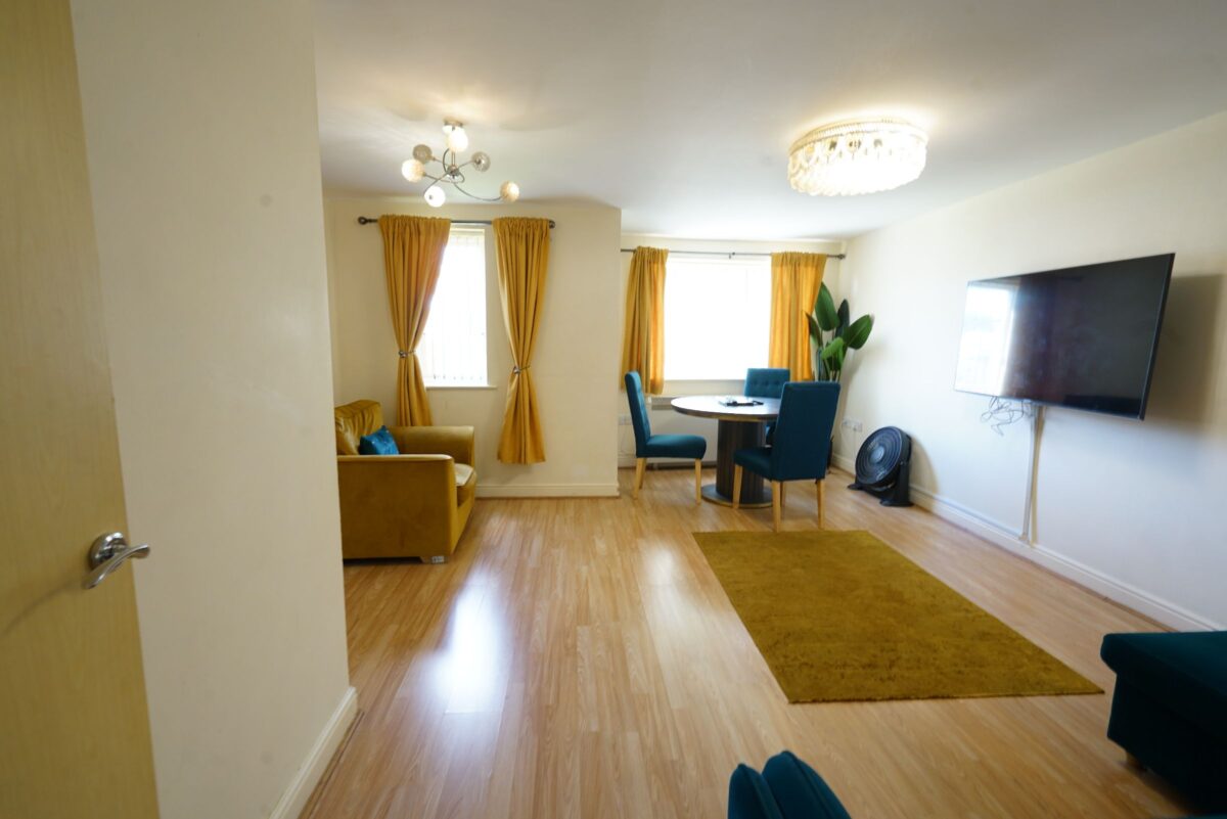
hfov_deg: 96.7
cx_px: 614
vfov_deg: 73.8
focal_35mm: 16
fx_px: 546
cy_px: 410
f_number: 8
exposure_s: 1/8
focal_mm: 16
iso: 500
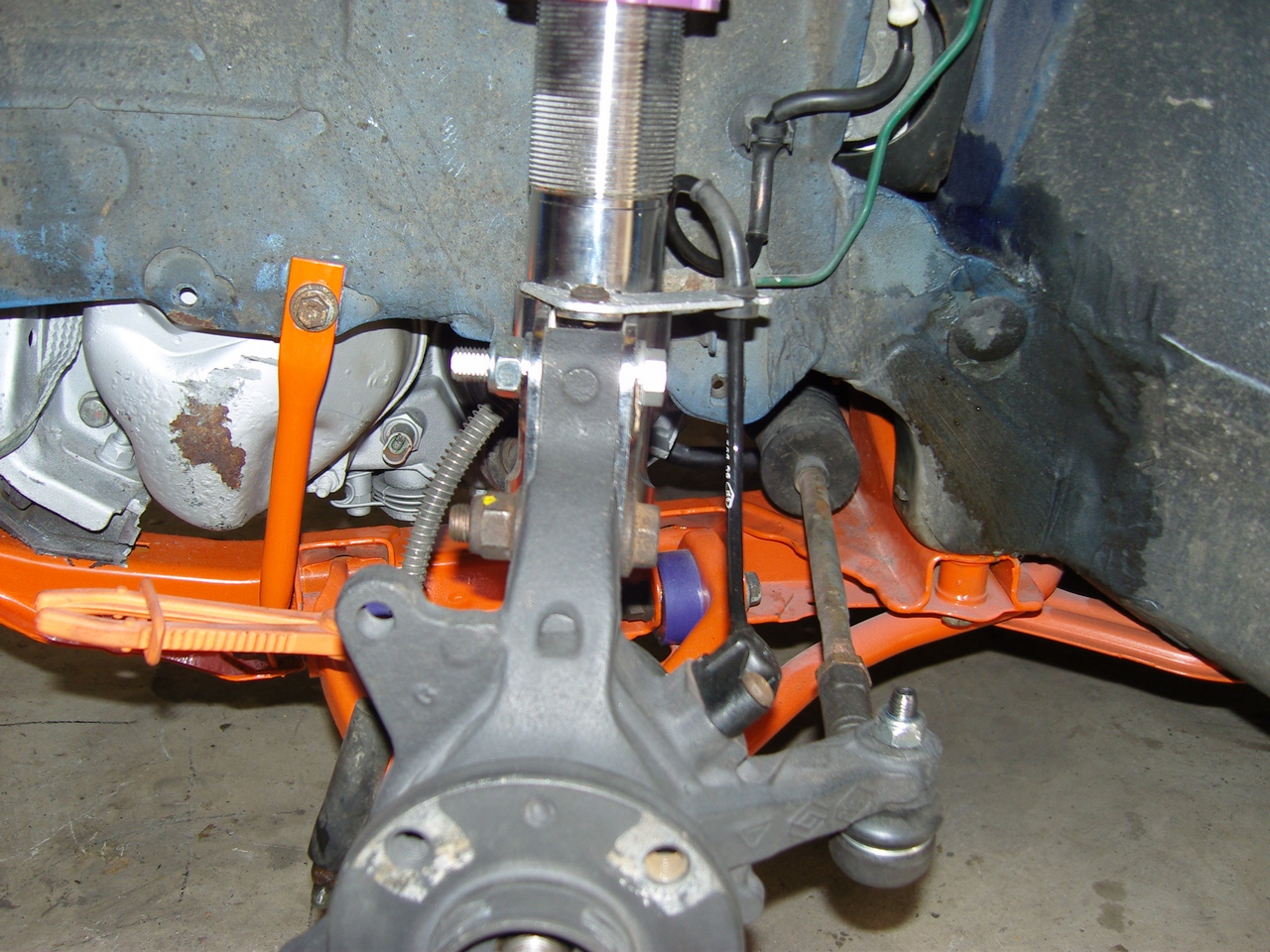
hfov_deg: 54.0
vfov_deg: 41.8
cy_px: 476
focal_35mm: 34
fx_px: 1247
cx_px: 635
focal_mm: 7.3
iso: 100
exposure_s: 1/40
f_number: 2.8
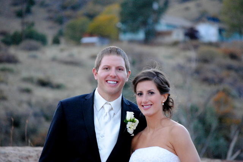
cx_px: 122
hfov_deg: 9.5
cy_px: 81
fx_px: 1469
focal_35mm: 218
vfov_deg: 6.3
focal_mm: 145
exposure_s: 1/100
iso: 1600
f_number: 5
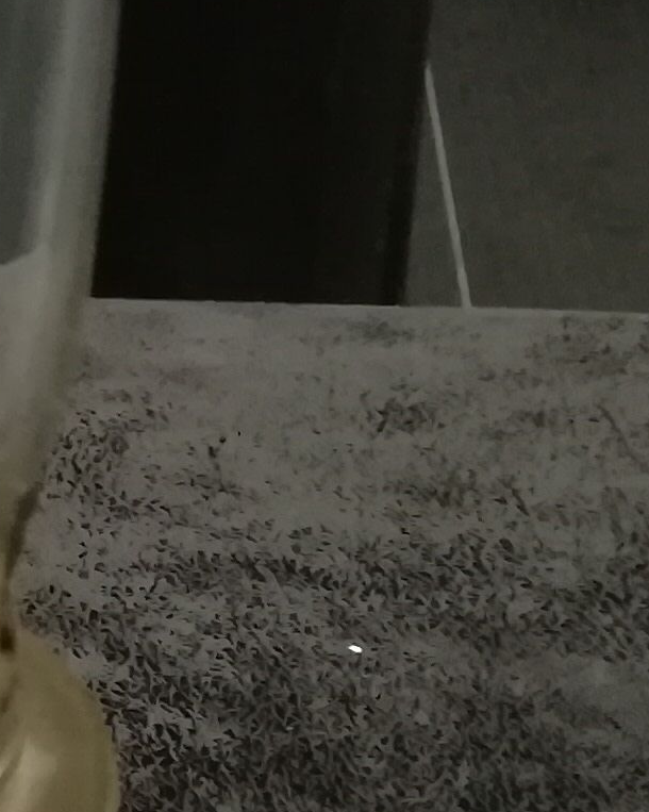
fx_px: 3171
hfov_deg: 10.2
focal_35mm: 132
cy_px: 394
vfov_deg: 14.6
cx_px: -918
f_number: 2.2
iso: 640
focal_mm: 3.83
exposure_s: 1/20
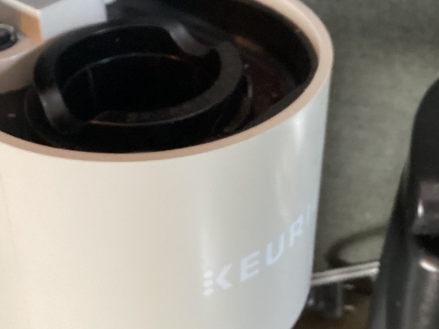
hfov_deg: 33.8
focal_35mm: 57
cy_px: 85
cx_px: 207
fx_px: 723
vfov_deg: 25.4
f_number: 2.4
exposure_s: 1/40
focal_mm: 3.3
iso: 400
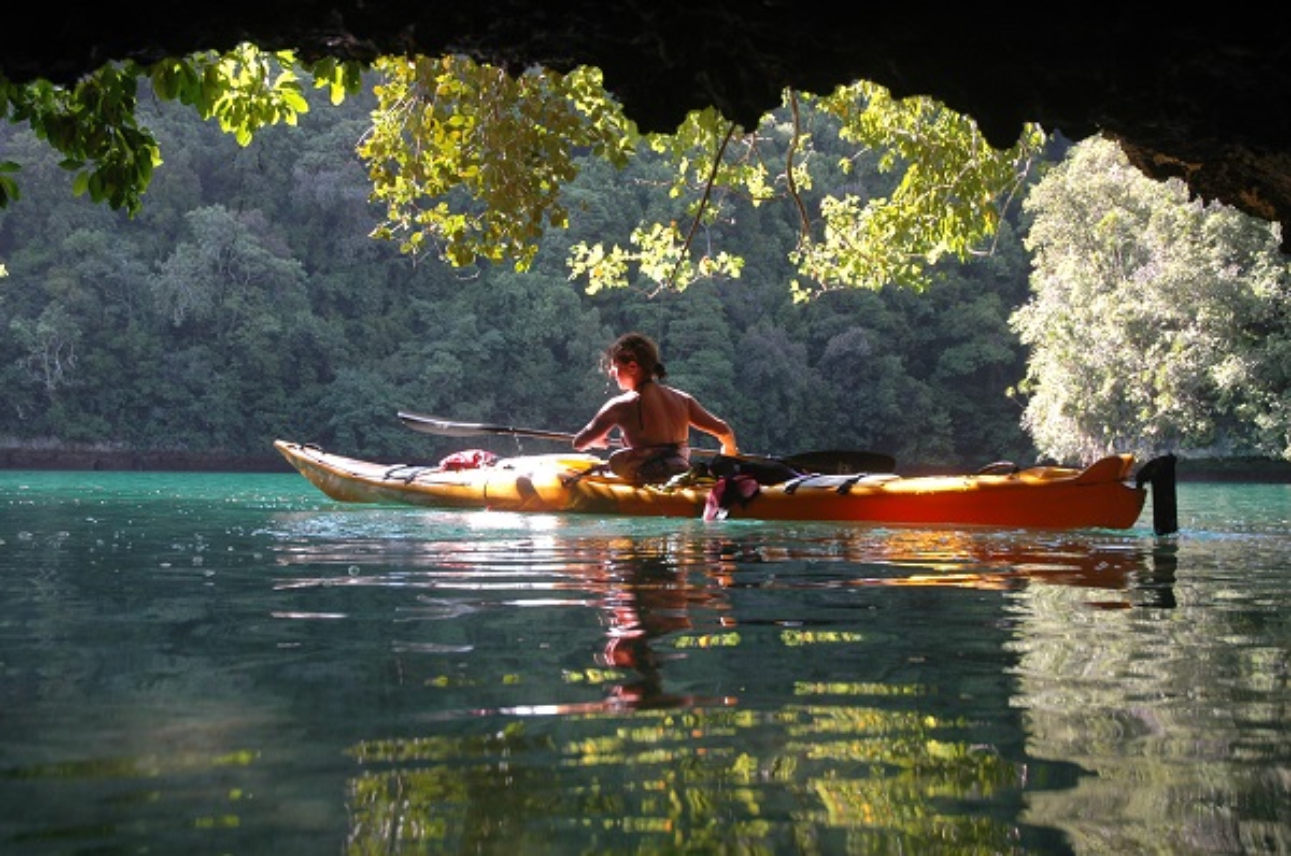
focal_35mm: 40
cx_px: 646
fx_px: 1450
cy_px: 428
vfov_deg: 32.9
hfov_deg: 48.0
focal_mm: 27
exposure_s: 1/125
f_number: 5.6
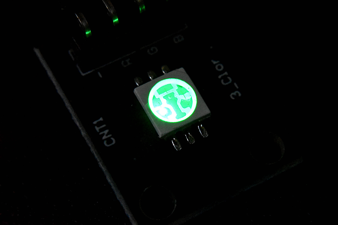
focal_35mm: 82
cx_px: 169
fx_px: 775
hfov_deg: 24.6
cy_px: 112
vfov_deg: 16.6
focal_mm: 55
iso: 9000
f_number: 18
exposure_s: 1/4000
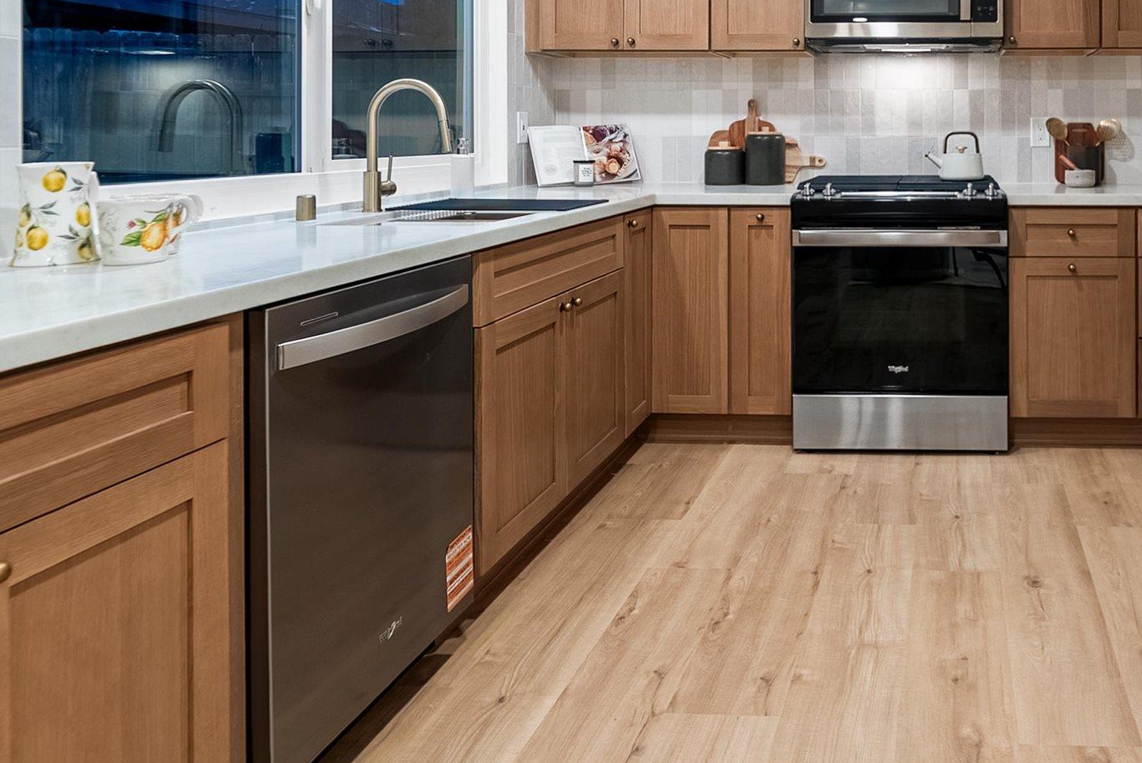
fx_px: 857
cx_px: 904
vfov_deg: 45.3
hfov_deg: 62.1
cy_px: 138
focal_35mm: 27
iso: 250
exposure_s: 1/50
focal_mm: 12
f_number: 6.3
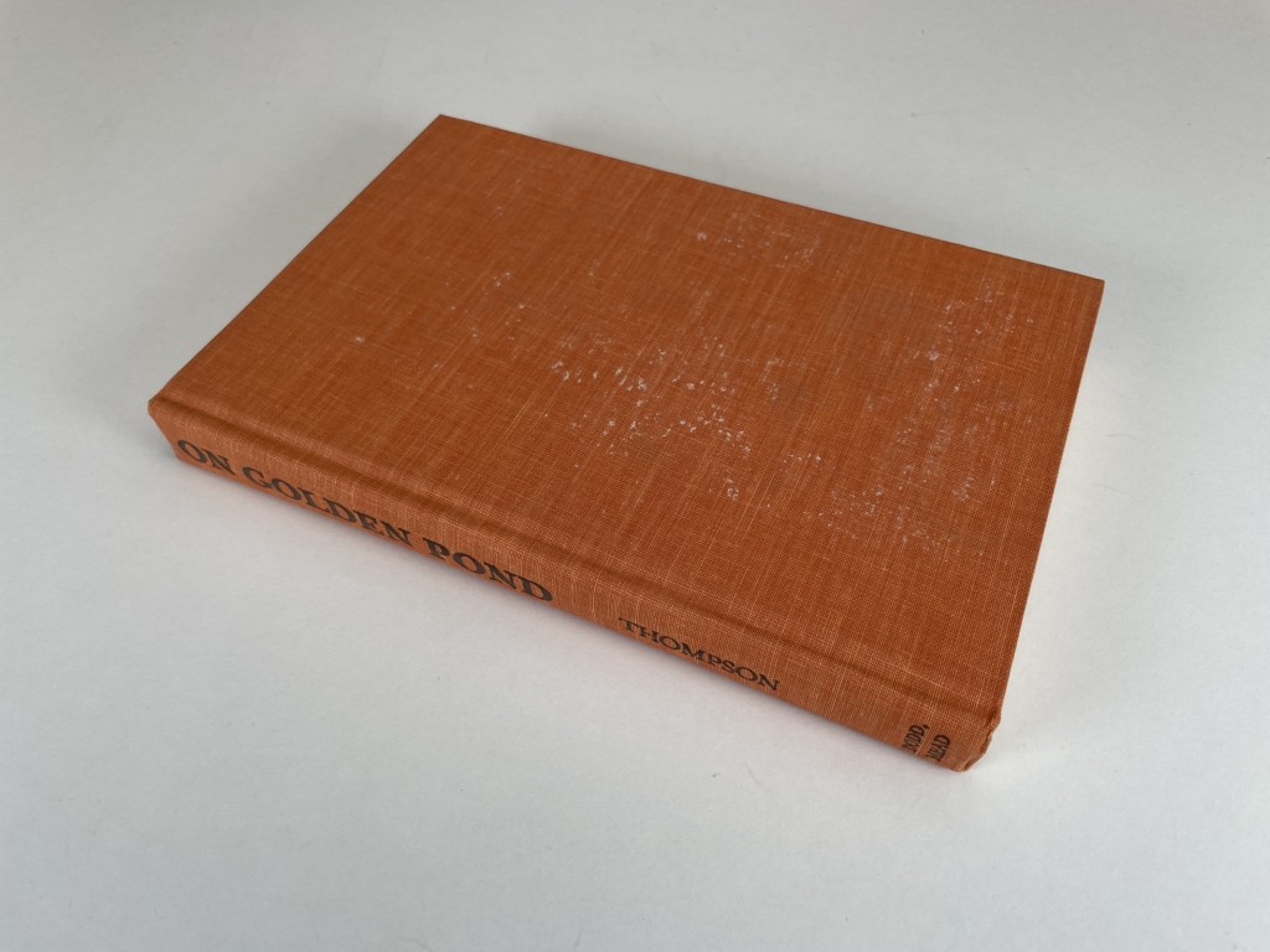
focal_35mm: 26
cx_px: 635
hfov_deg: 67.3
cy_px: 476
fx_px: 954
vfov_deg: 53.1
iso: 32
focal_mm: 4.2
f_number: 1.6
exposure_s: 1/132
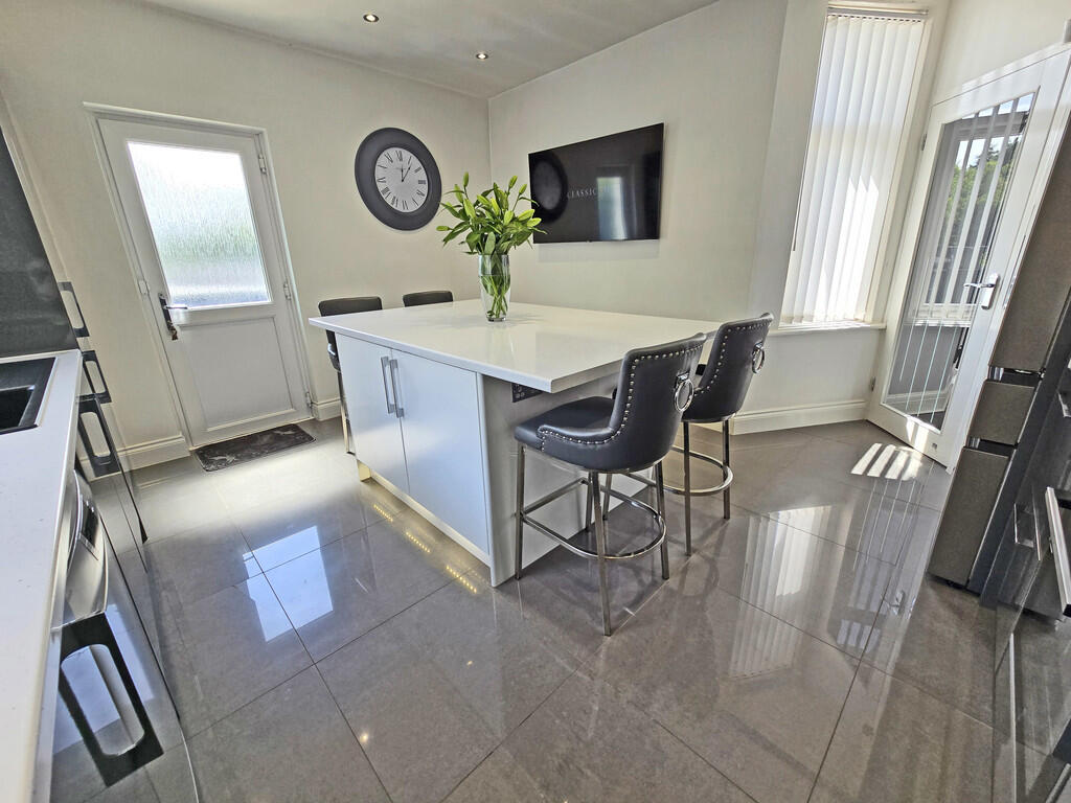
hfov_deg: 106.2
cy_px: 402
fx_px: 402
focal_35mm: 13
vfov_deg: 89.9
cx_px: 536
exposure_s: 1/168
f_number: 2.2
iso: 50
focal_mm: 2.2
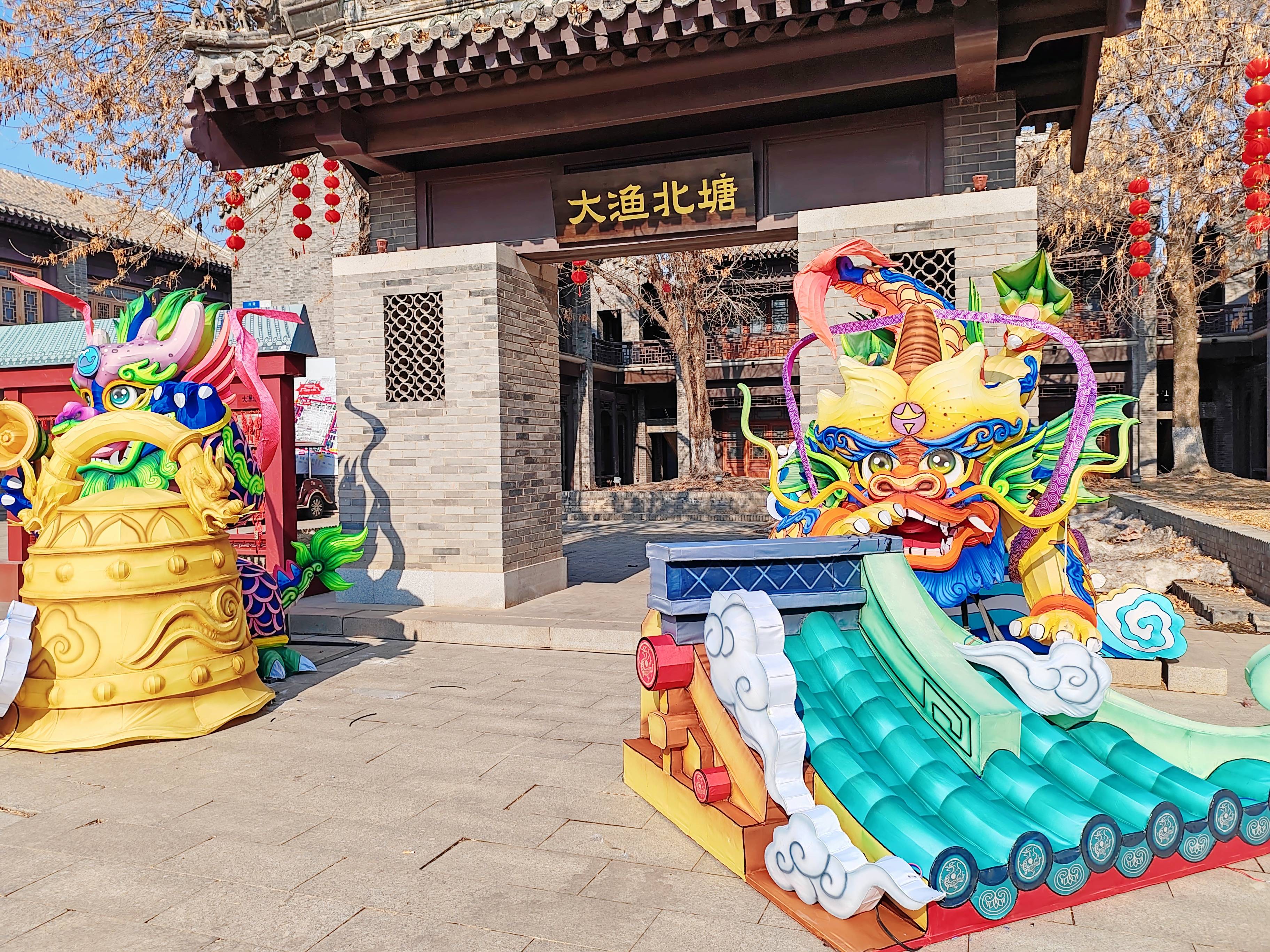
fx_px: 991
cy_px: 476
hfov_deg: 65.3
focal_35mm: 27
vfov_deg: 51.4
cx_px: 635
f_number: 1.8
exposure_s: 1/810
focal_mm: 6.14
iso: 50
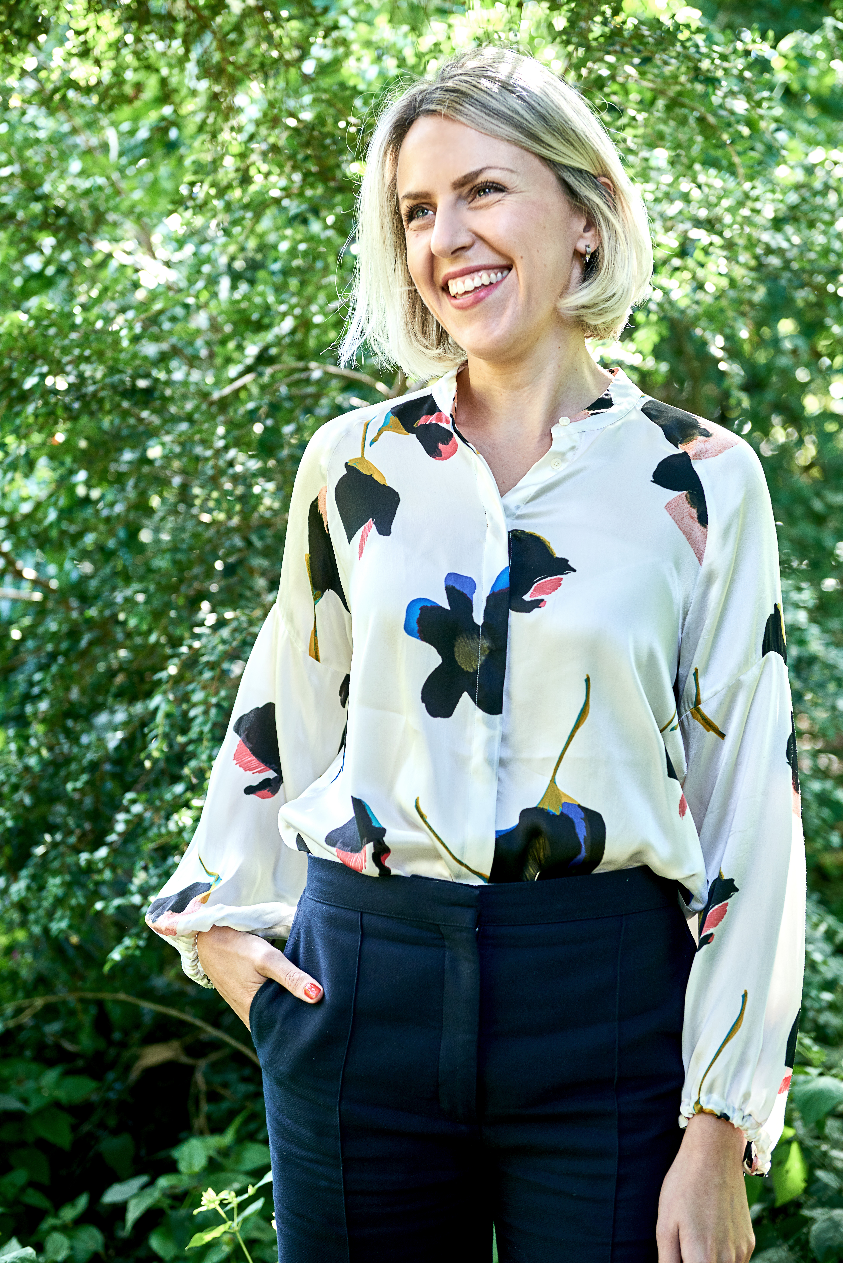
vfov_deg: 35.6
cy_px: 632
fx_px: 1965
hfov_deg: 24.2
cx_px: 422
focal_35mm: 56
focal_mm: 56
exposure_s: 1/125
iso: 200
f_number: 3.5
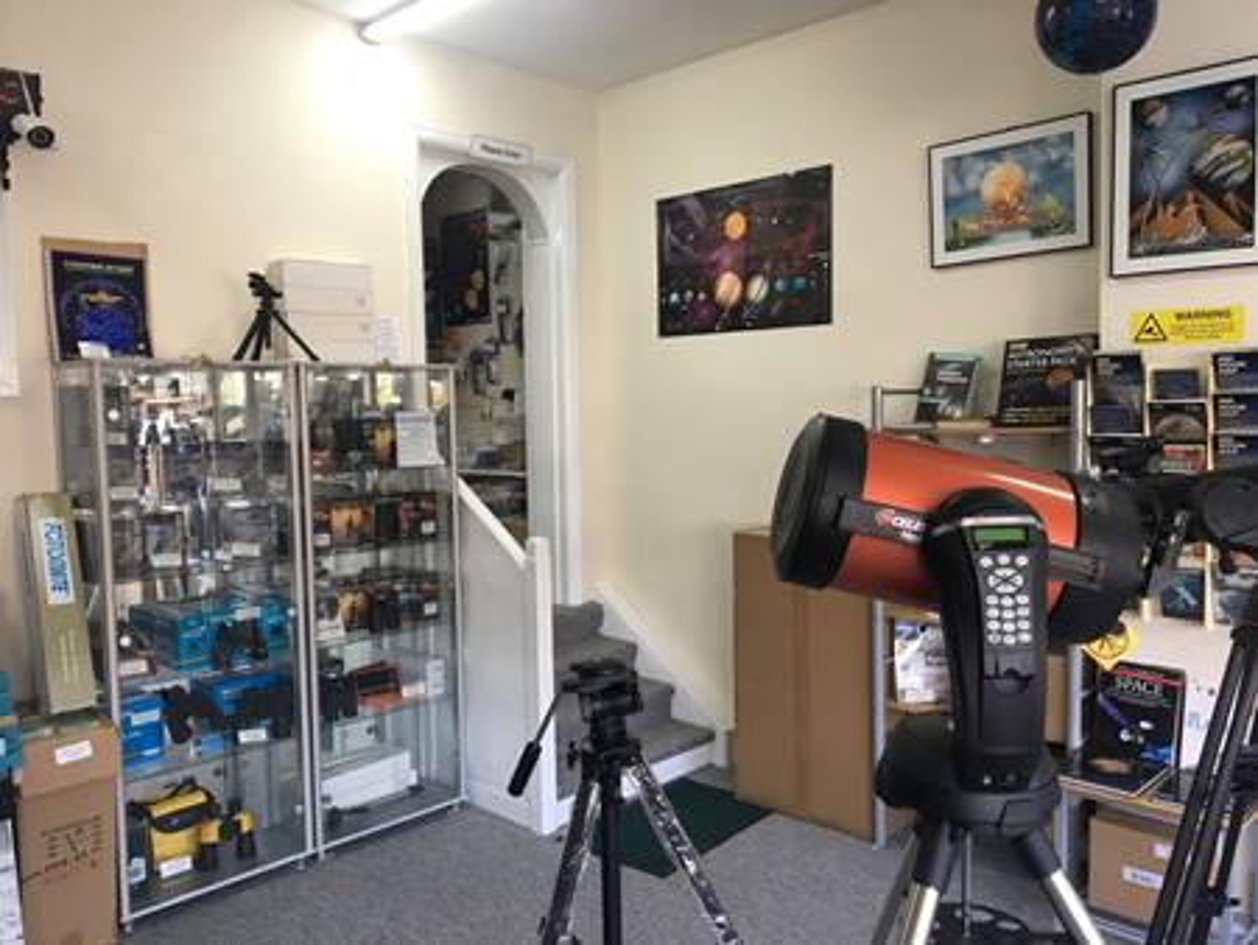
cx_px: 629
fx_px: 1054
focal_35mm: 29
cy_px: 472
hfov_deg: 61.6
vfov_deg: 48.3
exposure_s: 1/33
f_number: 2.2
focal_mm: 4.15
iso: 32
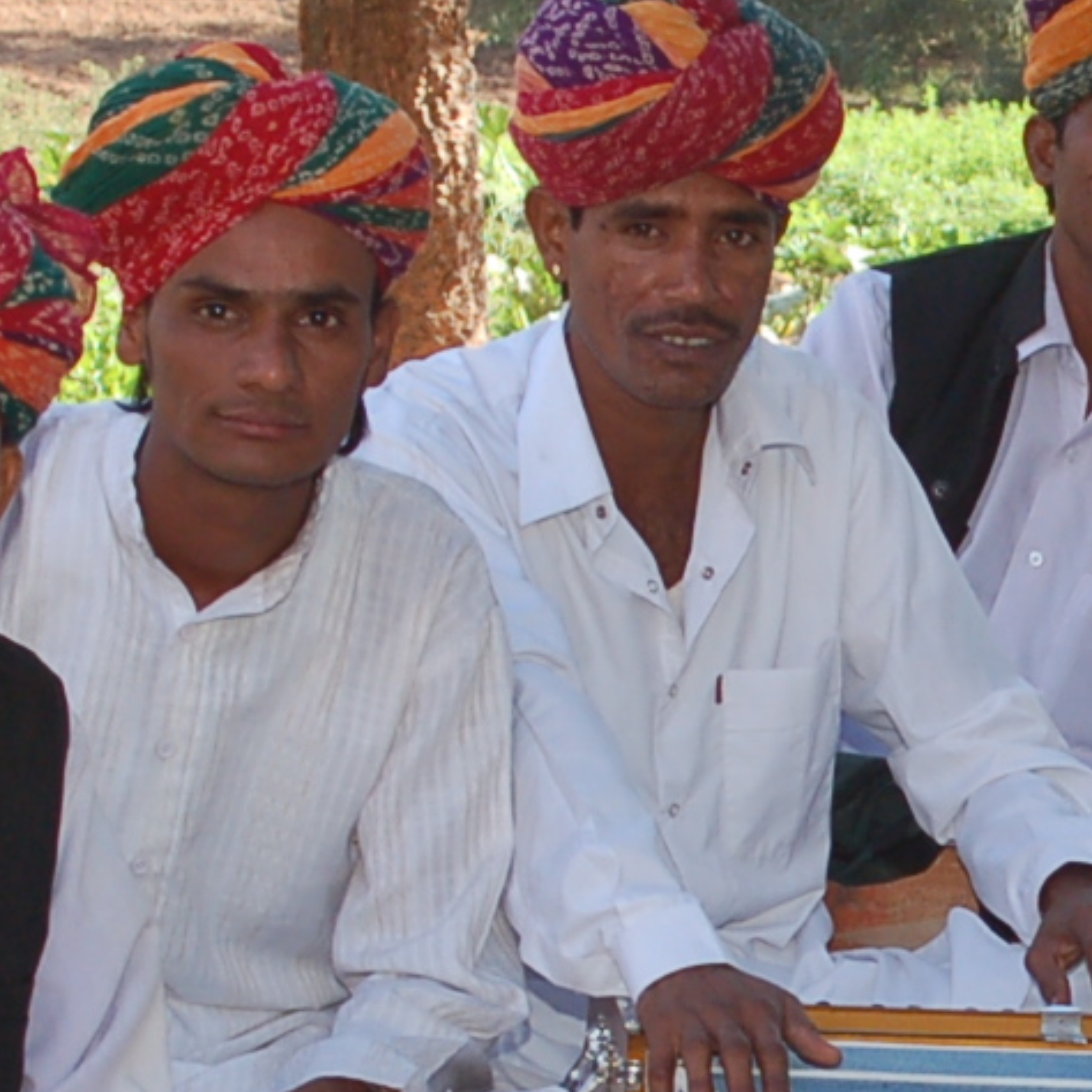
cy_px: 975
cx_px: 1507
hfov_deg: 8.4
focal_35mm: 206
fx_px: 7352
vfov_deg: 8.5
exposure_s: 1/200
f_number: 7.1
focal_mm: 34
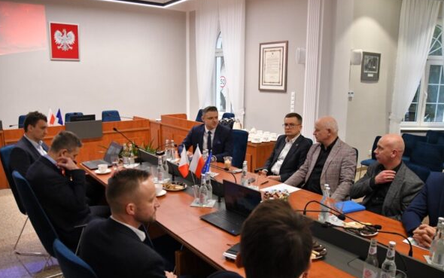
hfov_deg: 66.5
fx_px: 339
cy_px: 142
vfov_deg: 44.6
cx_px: 219
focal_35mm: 28
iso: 3600
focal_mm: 18
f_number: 3.5
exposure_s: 1/500
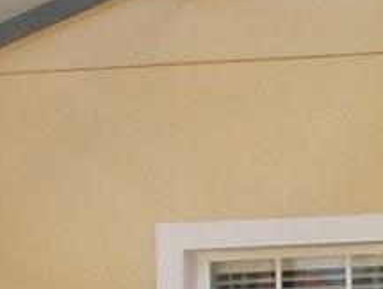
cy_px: 252
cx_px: 882
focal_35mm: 208
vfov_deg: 7.1
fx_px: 2305
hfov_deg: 8.7
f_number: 3.9
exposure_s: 1/120
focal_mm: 5.1
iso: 100
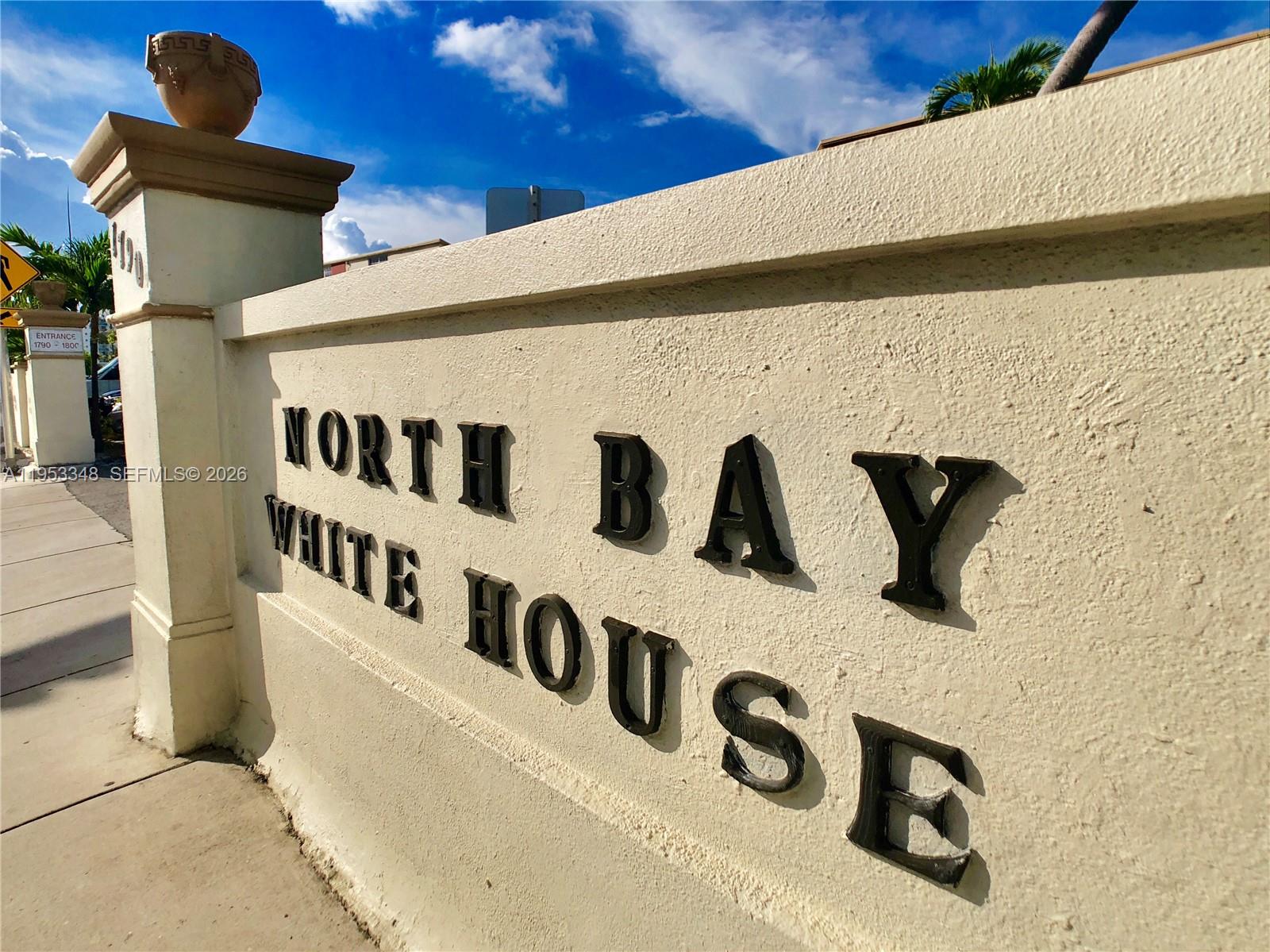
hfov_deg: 63.5
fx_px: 1027
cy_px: 476
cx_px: 635
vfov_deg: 49.7
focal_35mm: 28
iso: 25
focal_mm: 4
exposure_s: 1/12048
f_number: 1.8
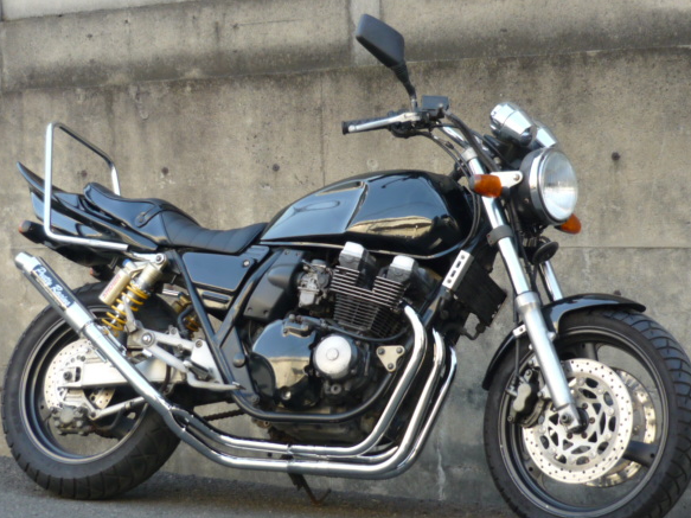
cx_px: 348
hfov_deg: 29.0
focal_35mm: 67
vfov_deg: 21.9
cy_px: 283
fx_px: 1337
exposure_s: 1/100
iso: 100
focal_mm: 6.3
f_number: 2.9
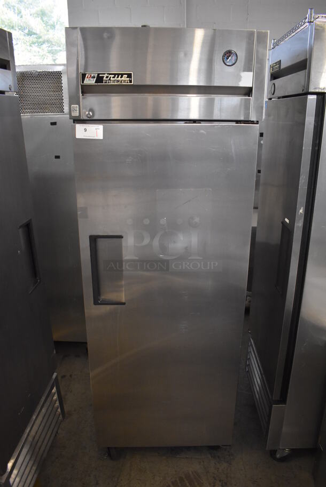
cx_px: 163
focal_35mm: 27
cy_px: 244
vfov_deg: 67.3
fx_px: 366
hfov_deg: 48.0
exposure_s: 1/125
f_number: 3.5
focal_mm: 18
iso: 2800
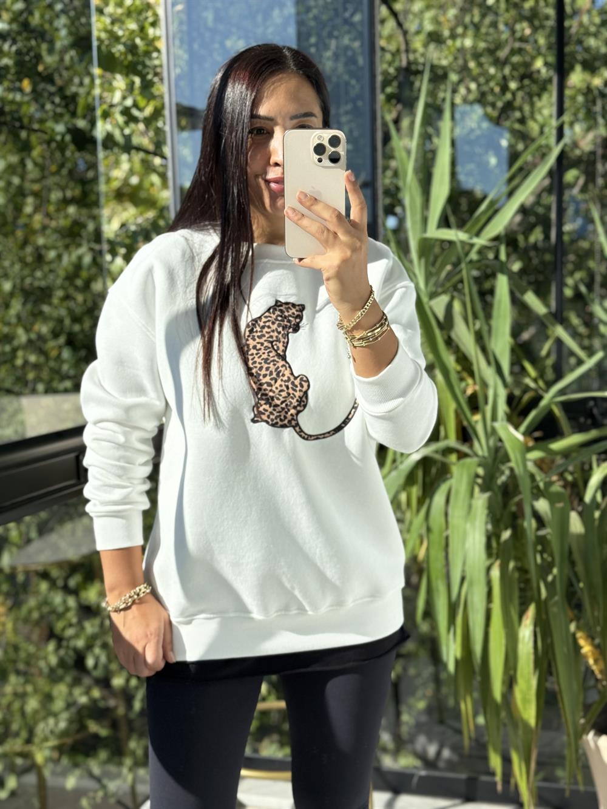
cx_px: 304
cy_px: 404
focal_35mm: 48
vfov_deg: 39.7
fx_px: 1122
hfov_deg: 30.3
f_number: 1.78
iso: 80
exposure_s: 1/2146
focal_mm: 6.76
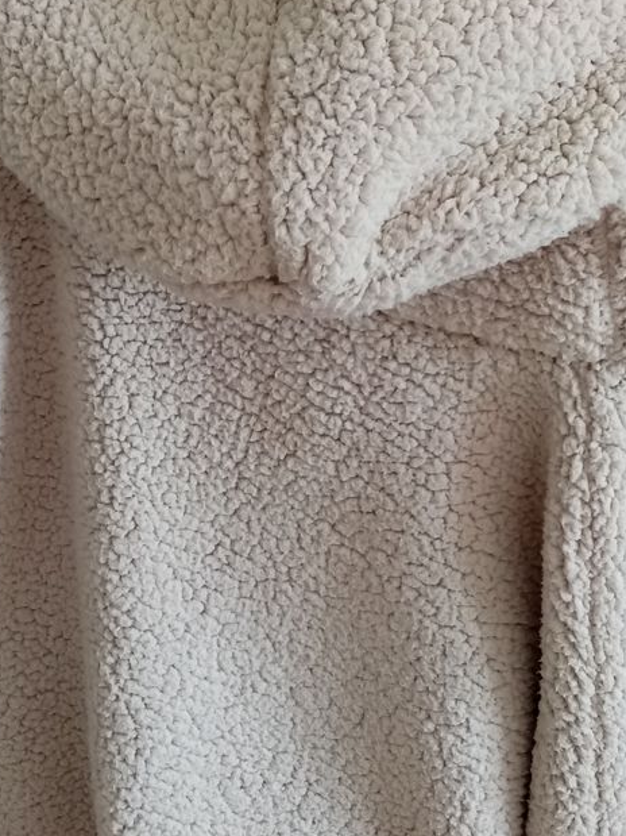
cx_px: 270
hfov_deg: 34.3
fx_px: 1013
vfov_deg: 44.8
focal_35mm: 42
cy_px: 398
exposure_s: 1/100
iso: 189
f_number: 1.8
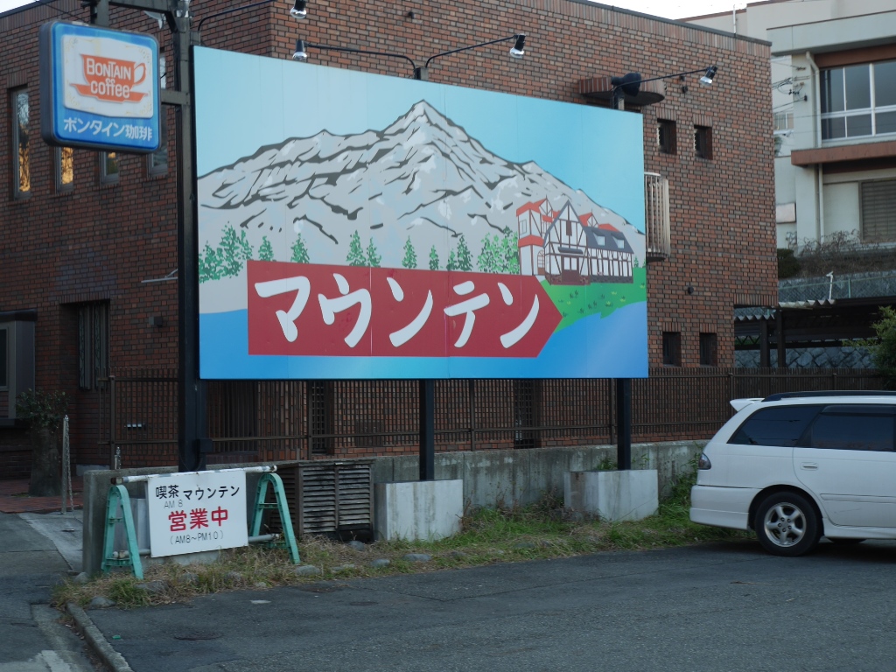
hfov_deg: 28.6
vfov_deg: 21.6
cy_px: 336
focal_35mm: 68
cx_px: 448
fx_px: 1760
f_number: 5.6
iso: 200
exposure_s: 1/100
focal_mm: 34
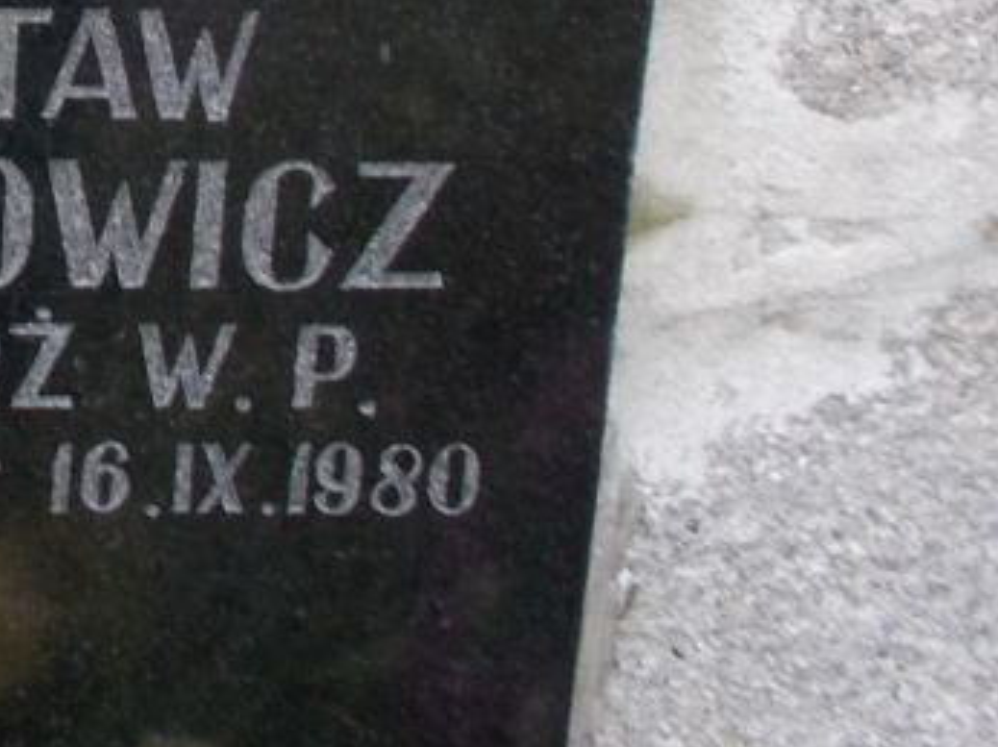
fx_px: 2218
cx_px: -199
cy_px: -193
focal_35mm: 77
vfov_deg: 18.0
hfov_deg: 23.2
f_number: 3.2
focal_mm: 4.6
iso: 200
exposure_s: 1/25
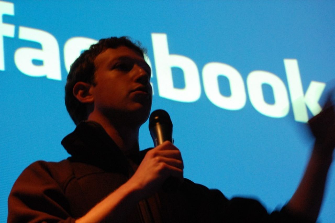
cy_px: 112
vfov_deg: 12.2
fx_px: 1046
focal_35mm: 112
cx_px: 168
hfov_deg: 18.2
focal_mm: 75
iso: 1400
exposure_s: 1/30
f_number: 4.8
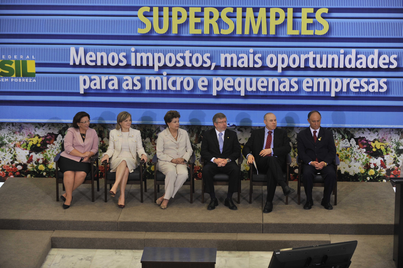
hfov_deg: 21.5
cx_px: 202
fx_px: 1063
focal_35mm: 95
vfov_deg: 14.4
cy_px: 134
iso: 800
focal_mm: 95
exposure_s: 1/125
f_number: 4
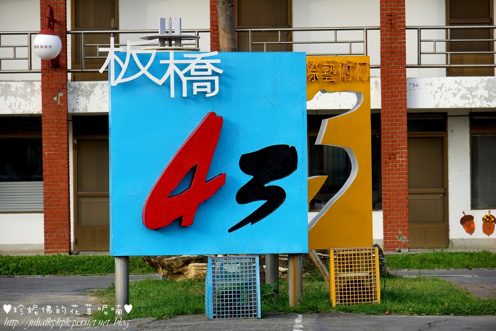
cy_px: 166
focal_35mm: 158
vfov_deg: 8.7
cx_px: 248
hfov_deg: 13.0
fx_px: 2170
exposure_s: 1/250
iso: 100
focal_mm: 105
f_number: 5.6
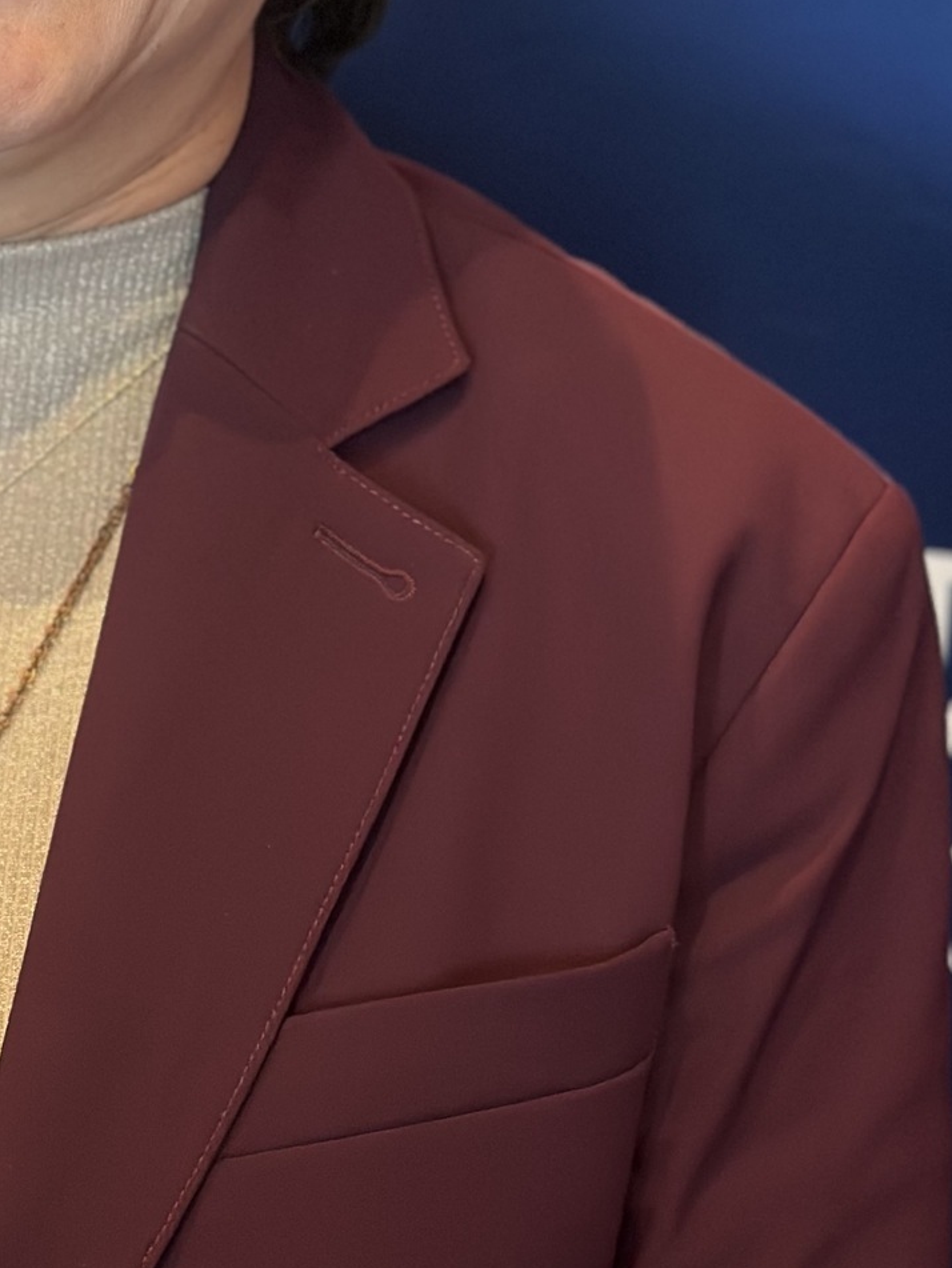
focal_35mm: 111
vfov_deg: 17.6
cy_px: 299
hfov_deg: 13.1
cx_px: -75
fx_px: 4068
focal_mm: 6.86
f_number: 1.78
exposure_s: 1/60
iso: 400
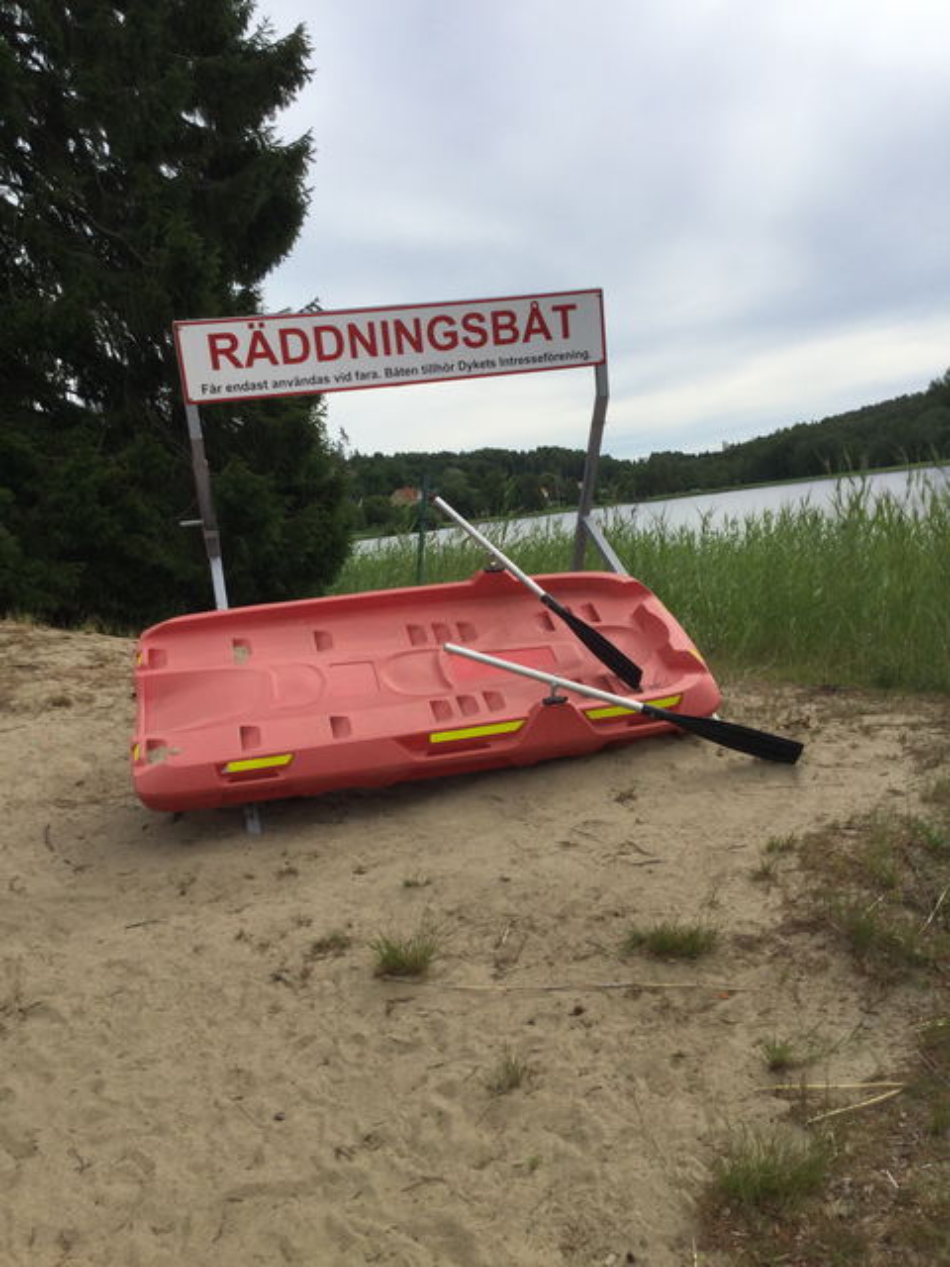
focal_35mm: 31
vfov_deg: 58.4
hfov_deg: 45.4
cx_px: 475
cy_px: 634
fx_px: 1134
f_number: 2.4
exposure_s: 1/1773
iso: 25
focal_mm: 3.3
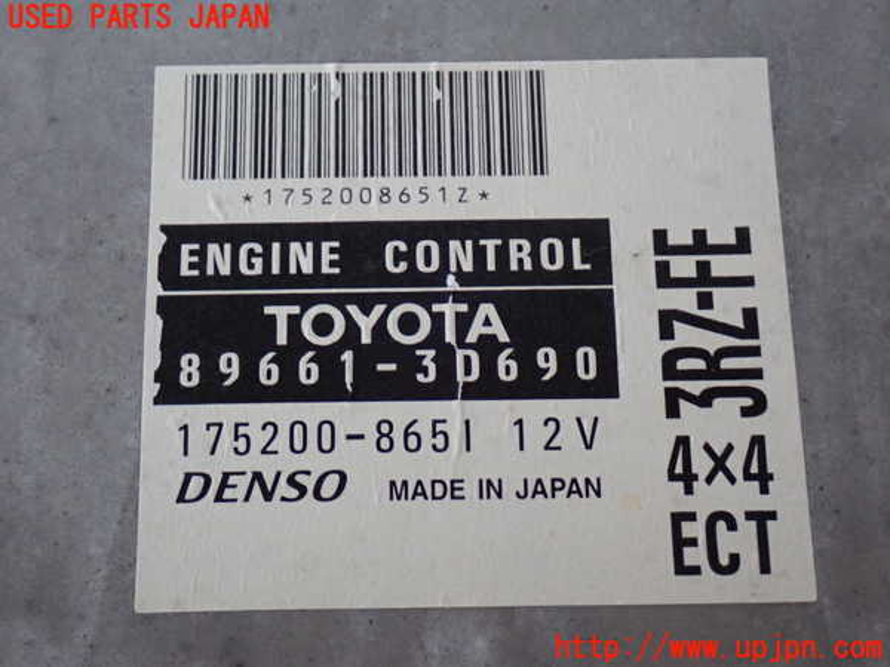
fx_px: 1825
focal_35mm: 71
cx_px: 445
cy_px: 334
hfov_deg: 27.4
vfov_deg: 20.7
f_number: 3.9
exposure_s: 1/25
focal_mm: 12.73
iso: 800
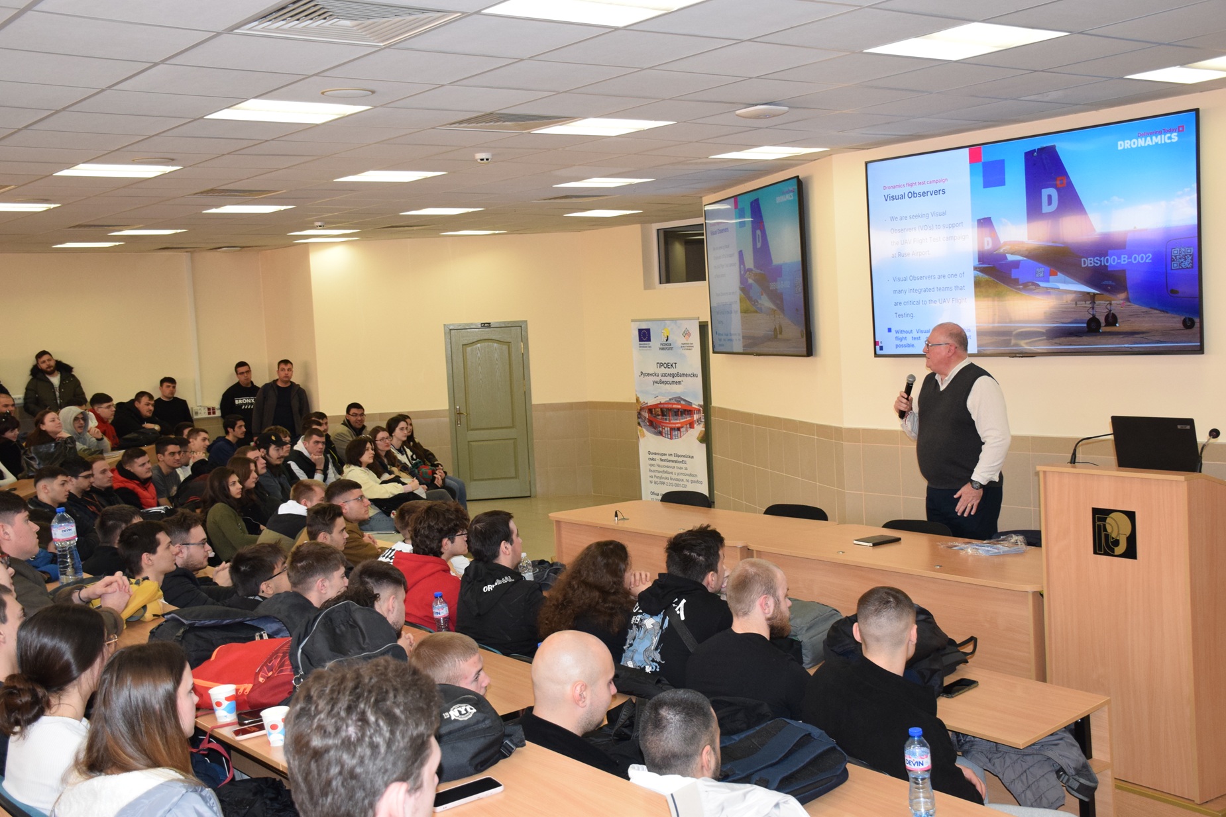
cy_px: 408
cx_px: 613
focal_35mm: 40
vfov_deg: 33.0
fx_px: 1379
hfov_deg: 47.9
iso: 1600
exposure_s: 1/200
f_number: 5.6
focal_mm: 27
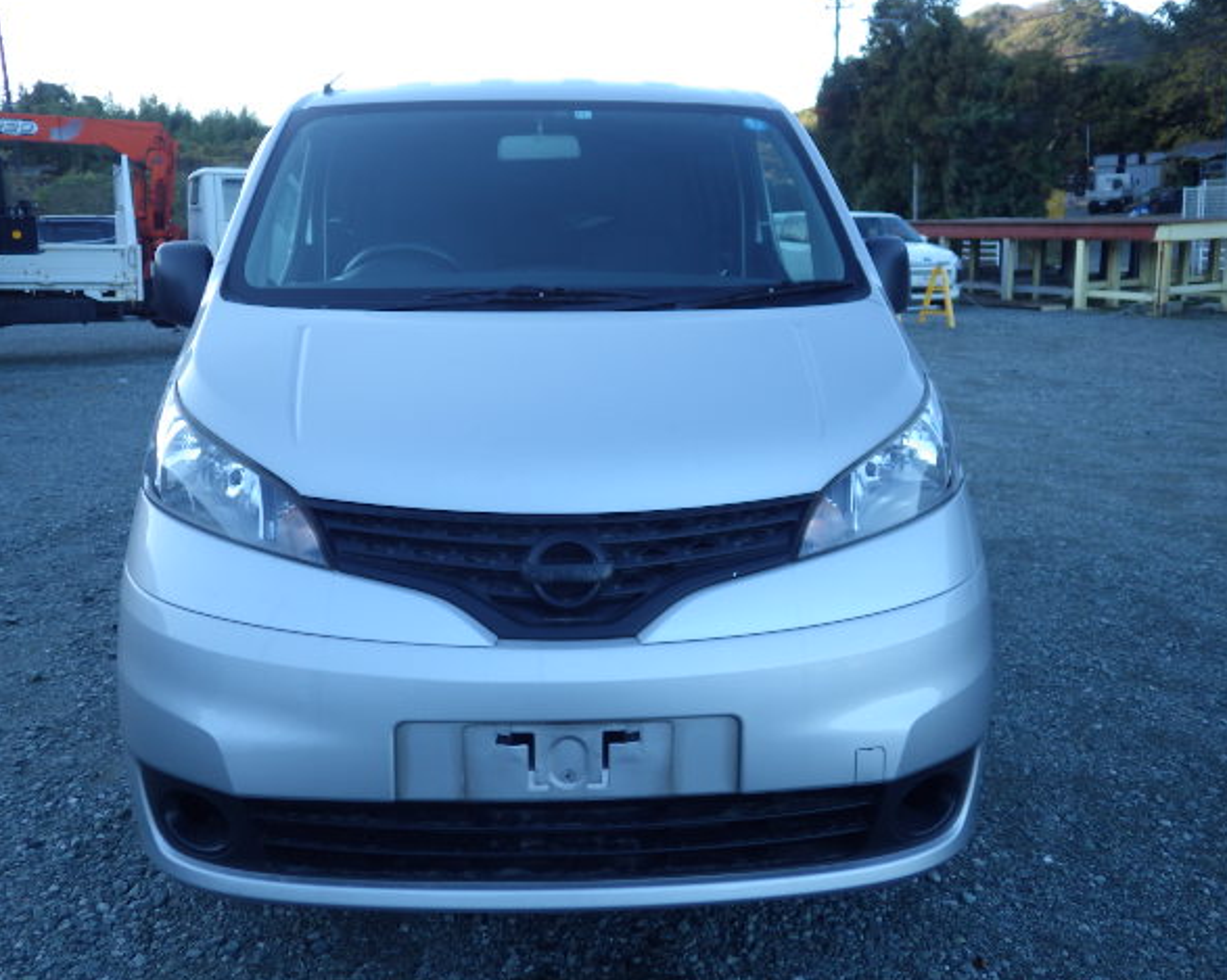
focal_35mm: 33
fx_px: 1198
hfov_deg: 54.2
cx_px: 564
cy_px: 487
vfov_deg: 44.5
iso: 125
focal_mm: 5.5
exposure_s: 1/320
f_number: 2.3
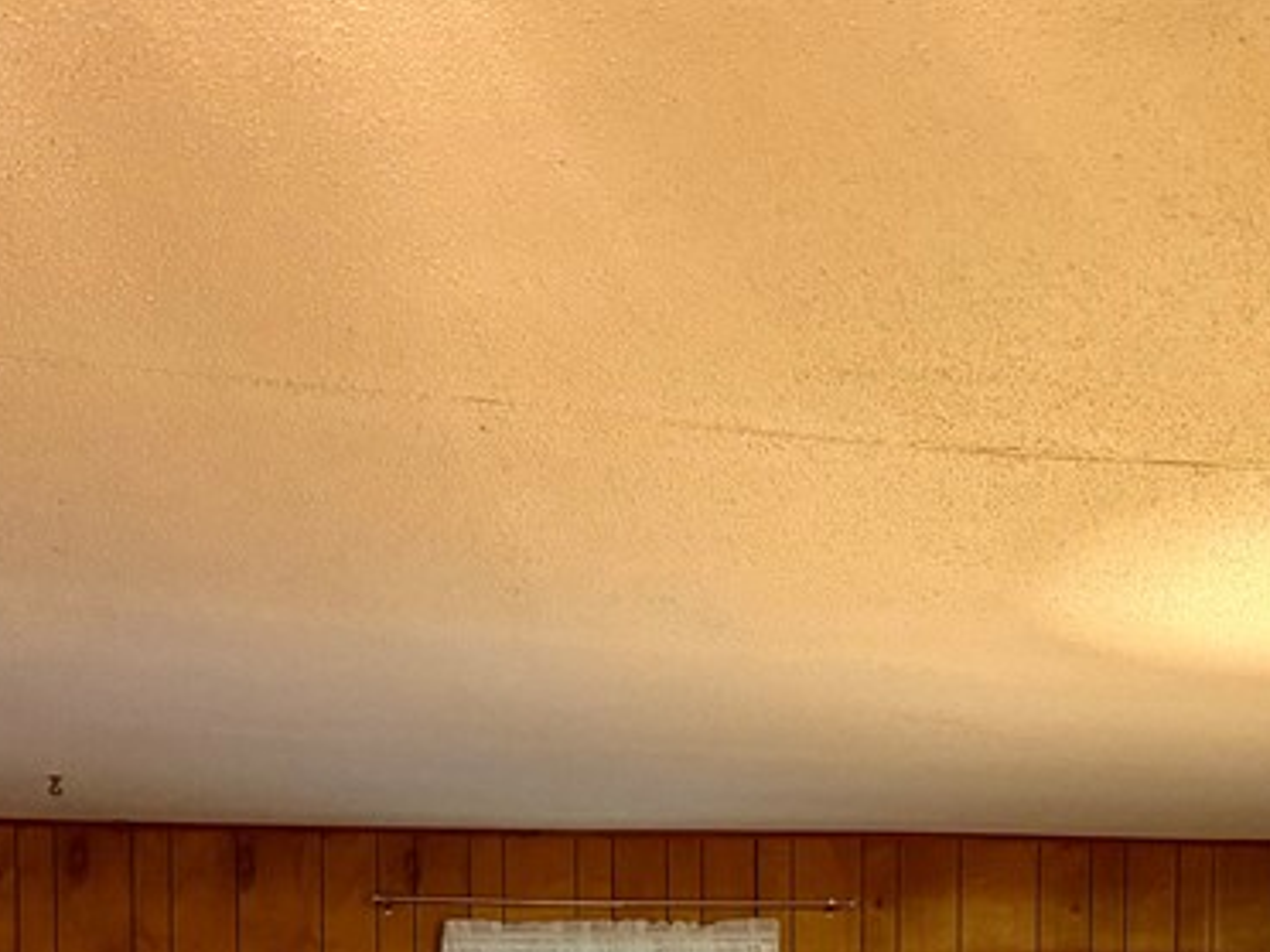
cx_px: 823
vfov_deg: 20.5
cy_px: 1194
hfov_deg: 29.2
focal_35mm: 66
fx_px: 2421
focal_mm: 6.76
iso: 500
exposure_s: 1/60
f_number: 1.78
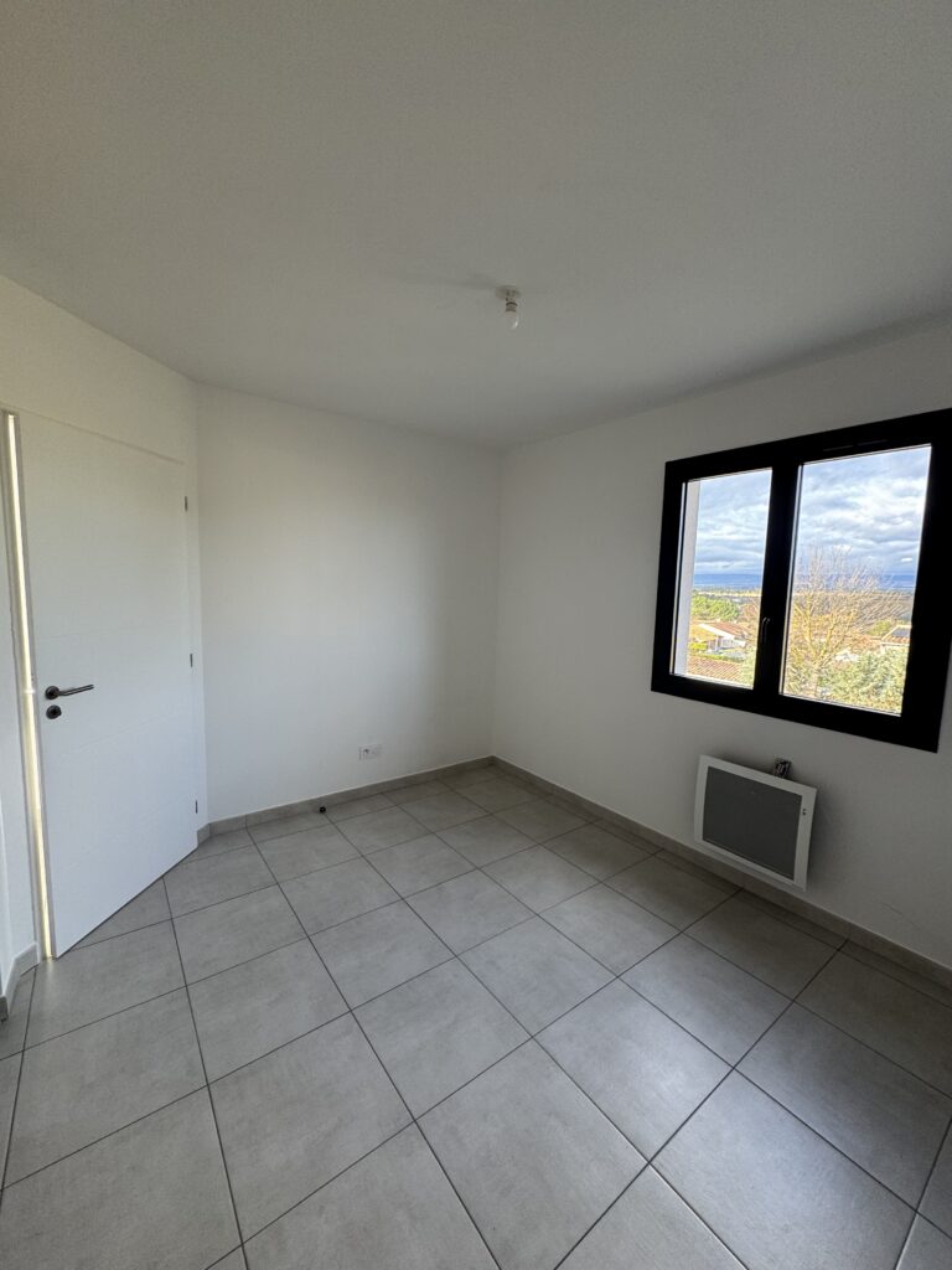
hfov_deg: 85.7
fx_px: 513
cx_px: 476
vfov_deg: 102.1
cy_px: 635
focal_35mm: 14
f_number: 2.2
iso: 64
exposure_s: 1/99
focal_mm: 2.22
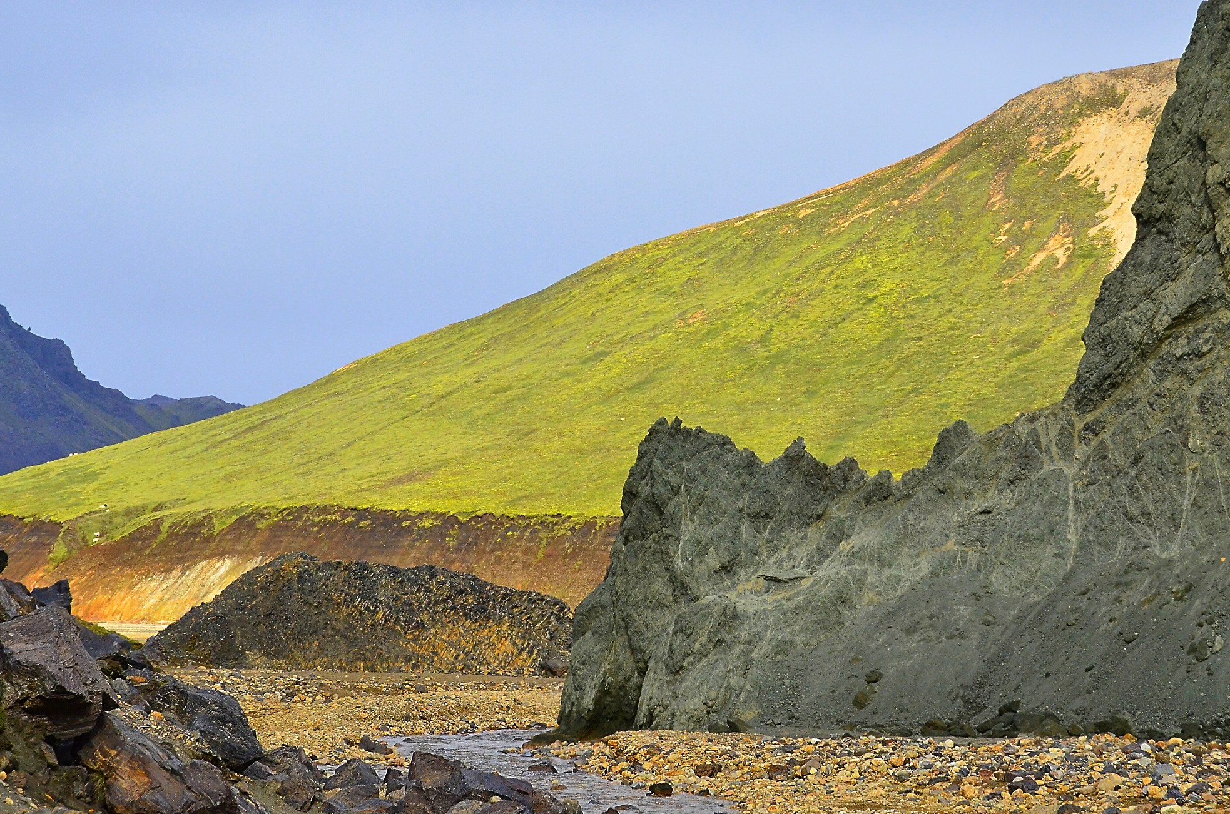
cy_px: 324
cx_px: 736
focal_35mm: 156
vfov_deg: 8.8
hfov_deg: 13.2
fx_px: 5305
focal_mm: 85
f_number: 13
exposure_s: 1/1000
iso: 1600
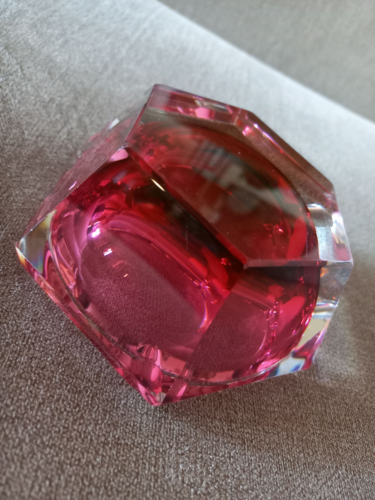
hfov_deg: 54.9
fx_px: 361
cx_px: 188
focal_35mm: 25
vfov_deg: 69.4
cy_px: 250
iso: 800
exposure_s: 1/20
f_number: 1.8
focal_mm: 4.65
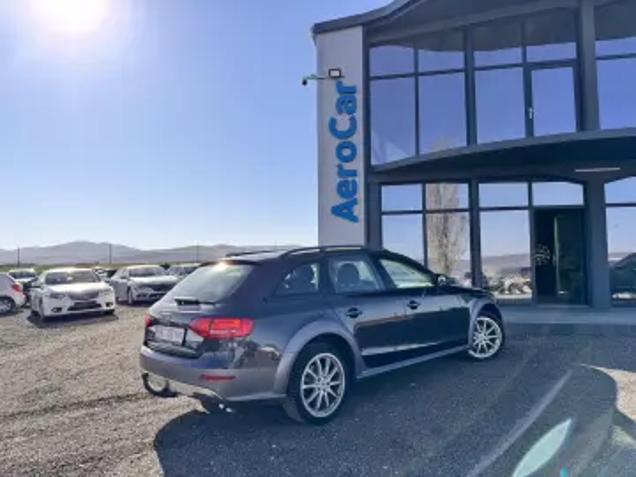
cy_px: 238
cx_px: 318
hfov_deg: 71.6
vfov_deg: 56.8
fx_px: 441
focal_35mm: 24
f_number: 1.78
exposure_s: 1/1456
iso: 80
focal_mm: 6.76
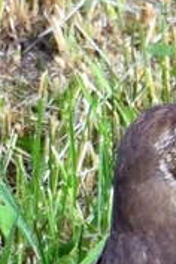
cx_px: 179
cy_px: 330
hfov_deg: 1.9
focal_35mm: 713
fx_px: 5230
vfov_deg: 2.9
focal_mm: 105
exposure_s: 1/250
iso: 400
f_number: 10
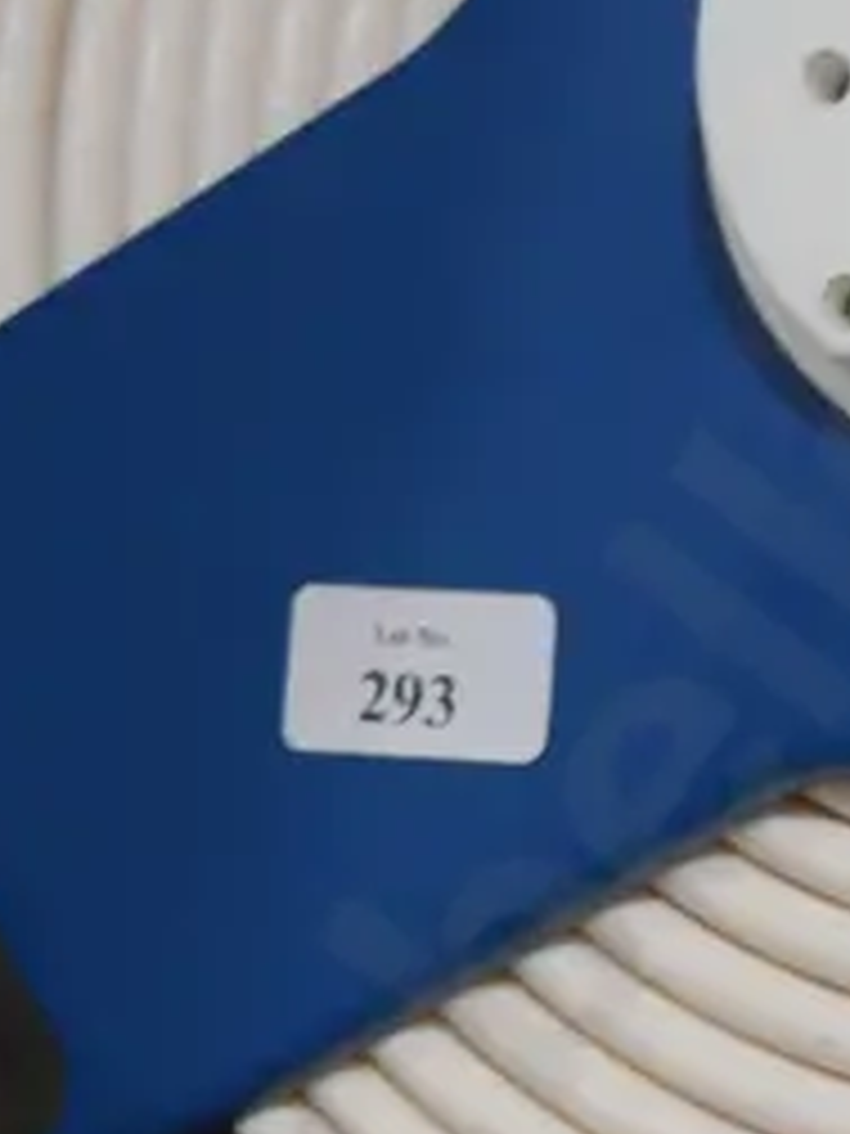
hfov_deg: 11.0
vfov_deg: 15.0
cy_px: 63
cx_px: 1208
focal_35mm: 130
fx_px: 4256
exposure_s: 1/60
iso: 640
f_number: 3.6
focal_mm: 16
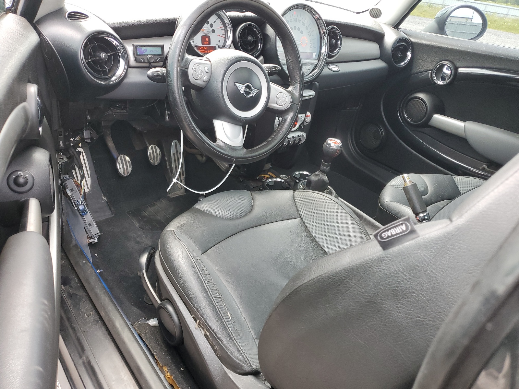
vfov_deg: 53.1
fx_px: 390
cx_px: 260
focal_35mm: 26
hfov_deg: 67.3
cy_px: 194
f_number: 1.5
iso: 81
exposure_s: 1/120
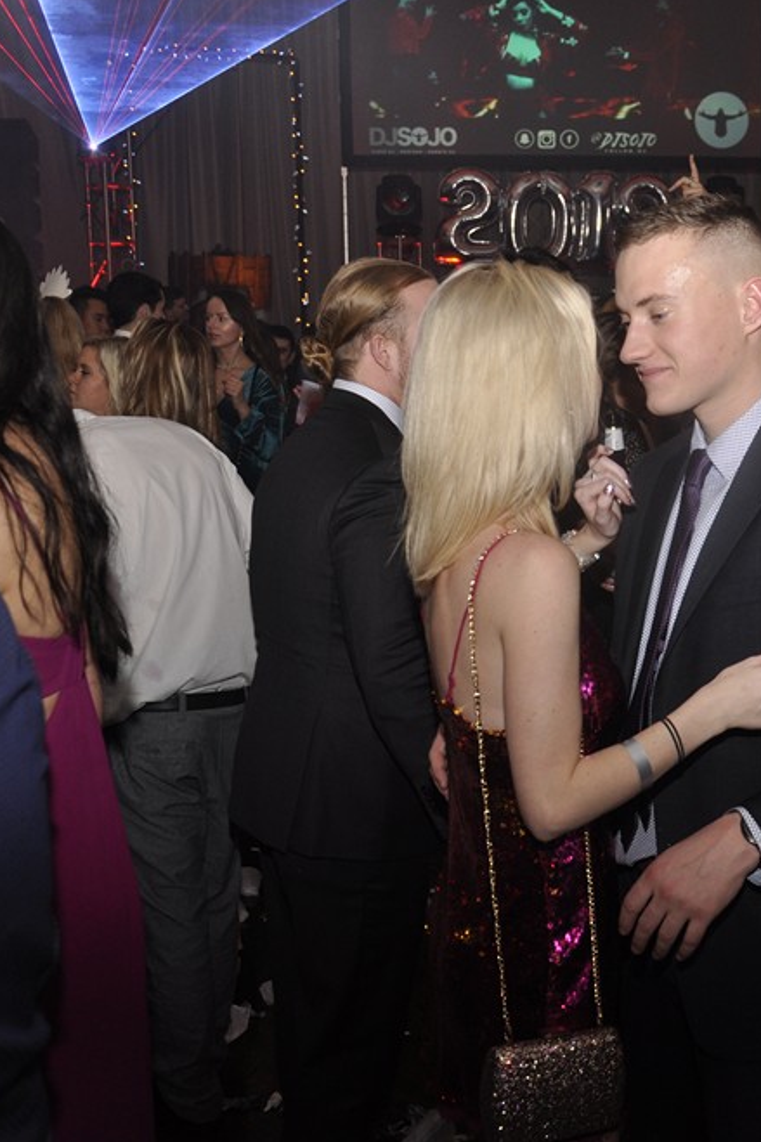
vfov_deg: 39.6
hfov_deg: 26.6
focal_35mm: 50
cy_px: 568
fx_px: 1586
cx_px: 582
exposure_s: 1/60
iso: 400
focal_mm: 22
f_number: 5
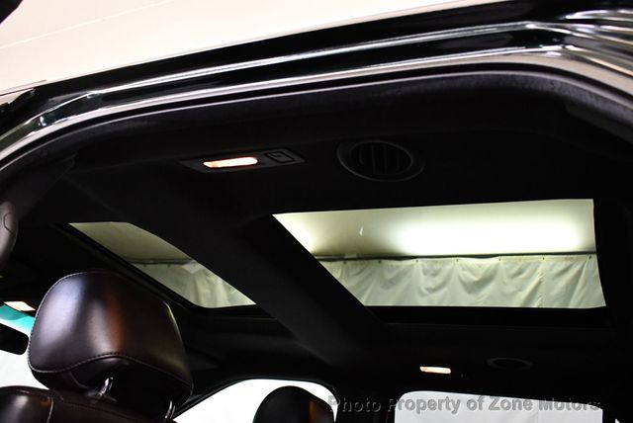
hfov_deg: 53.1
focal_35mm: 36
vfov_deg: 36.9
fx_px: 634
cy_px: 212
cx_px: 316
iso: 2200
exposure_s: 1/125
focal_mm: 18
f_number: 3.5
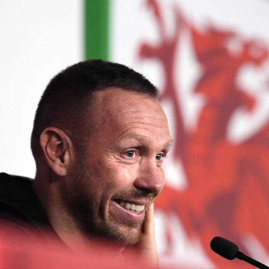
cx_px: 185
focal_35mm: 256
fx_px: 2251
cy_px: 134
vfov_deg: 6.8
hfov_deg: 6.8
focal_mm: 200
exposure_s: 1/640
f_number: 4
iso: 4000
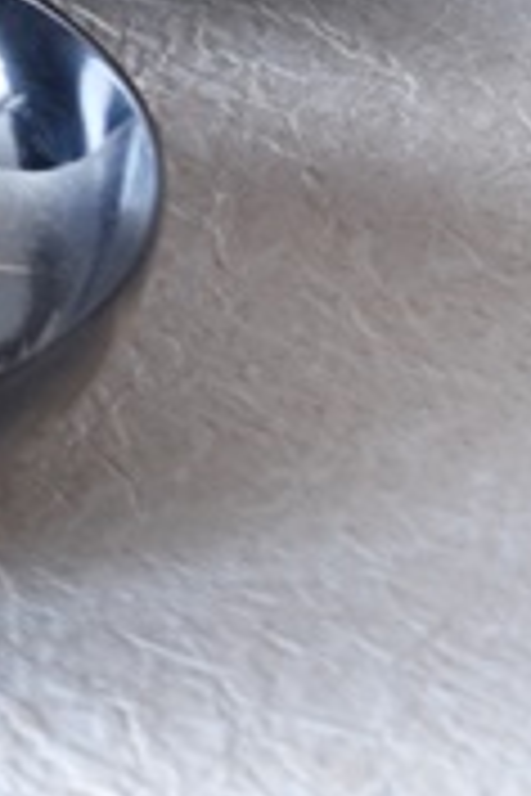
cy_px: -371
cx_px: -1156
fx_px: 8258
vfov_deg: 5.5
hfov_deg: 3.6
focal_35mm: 373
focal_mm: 55
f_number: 5.6
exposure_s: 1/8
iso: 800
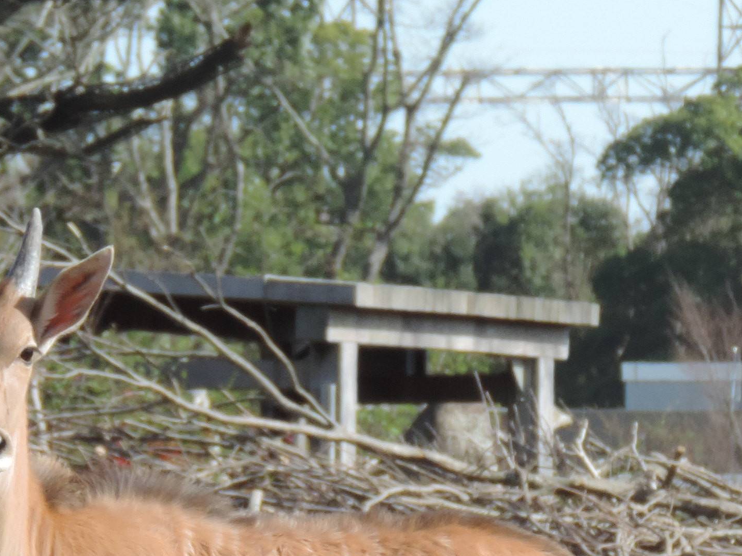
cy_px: 501
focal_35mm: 770
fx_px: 16504
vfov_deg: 1.9
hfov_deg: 2.6
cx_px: 272
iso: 80
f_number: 4.6
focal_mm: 40.1
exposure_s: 1/250
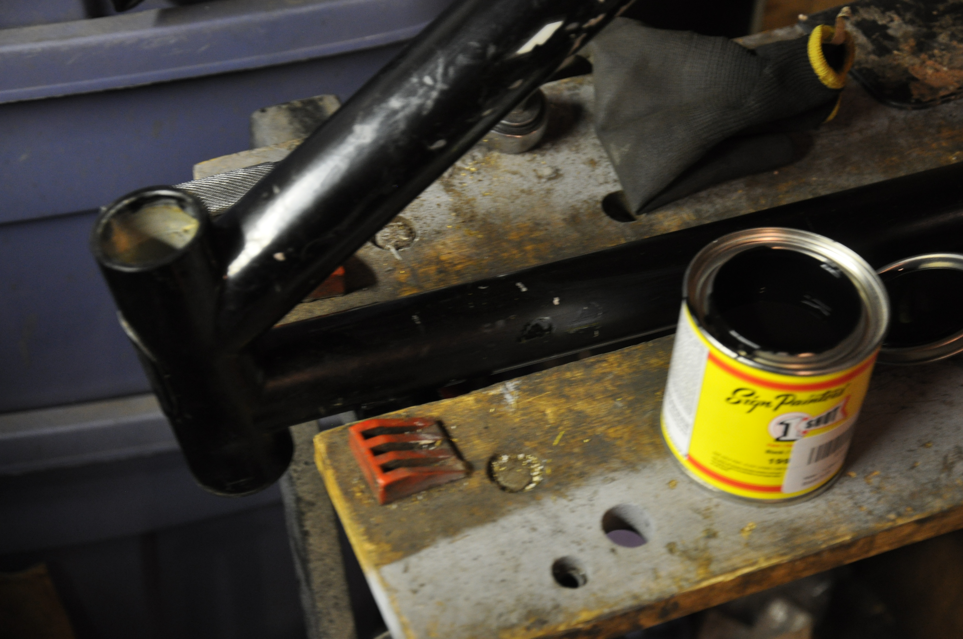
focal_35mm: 72
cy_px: 320
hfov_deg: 28.1
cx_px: 482
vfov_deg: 18.9
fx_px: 1924
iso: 800
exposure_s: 1/13
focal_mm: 48
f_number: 4.8
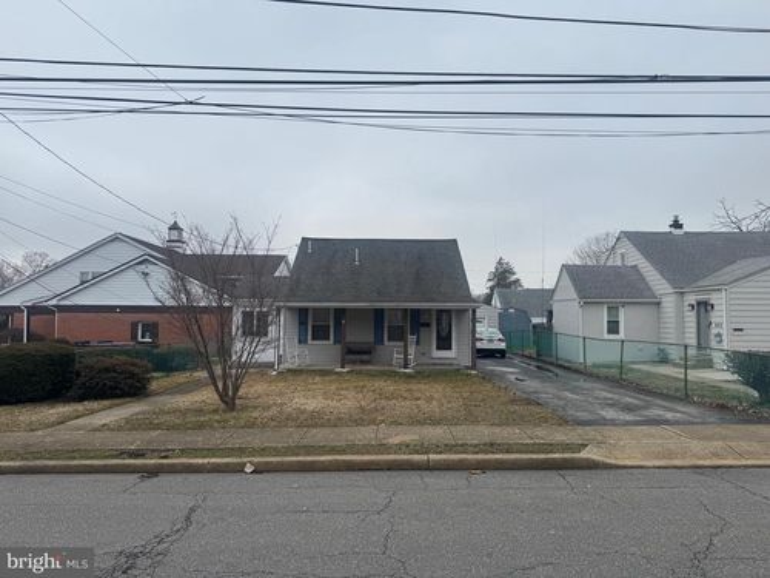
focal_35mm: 24
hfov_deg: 71.6
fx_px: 534
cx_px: 385
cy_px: 289
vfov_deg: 56.8
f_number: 1.78
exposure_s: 1/2710
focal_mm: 6.76
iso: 80
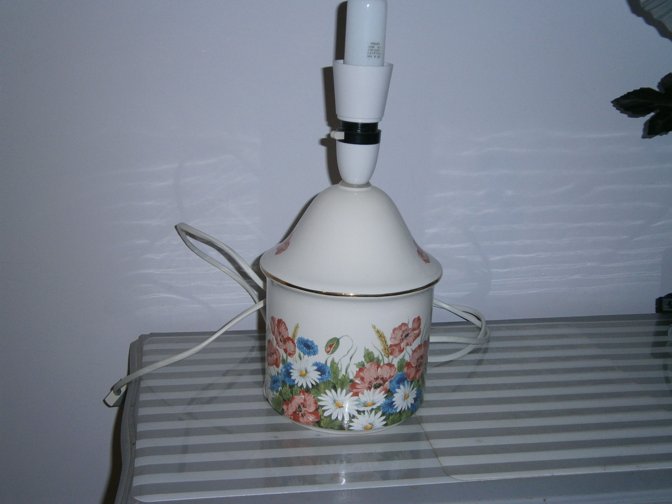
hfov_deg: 40.4
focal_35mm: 47
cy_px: 252
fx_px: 912
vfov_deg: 30.9
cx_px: 336
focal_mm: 8.3
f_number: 3.4
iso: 125
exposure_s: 1/40
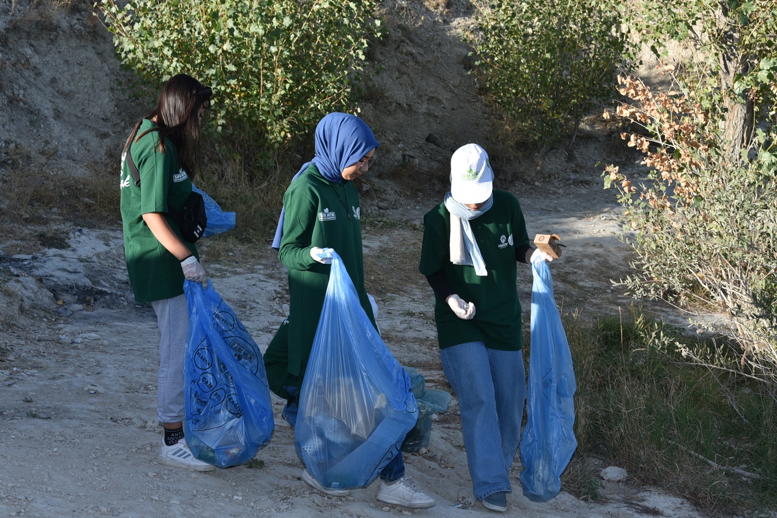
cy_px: 259
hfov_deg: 26.0
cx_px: 388
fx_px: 1684
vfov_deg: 17.5
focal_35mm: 78
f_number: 10
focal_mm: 78
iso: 100
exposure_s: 1/100
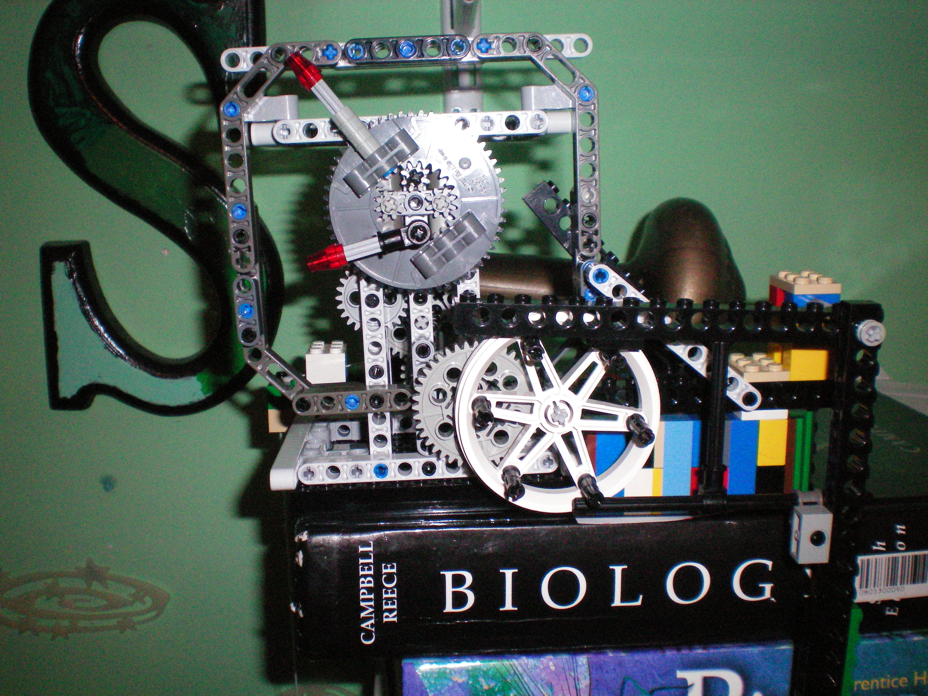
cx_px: 464
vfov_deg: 37.7
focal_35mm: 38
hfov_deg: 49.0
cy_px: 348
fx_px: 1019
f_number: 4.6
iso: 400
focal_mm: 6.3
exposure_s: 1/60
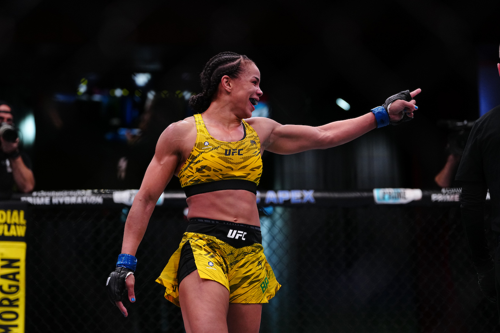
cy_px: 166
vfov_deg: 13.8
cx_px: 250
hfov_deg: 20.6
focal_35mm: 99
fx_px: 1375
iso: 2500
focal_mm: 99
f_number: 2.8
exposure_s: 1/1000
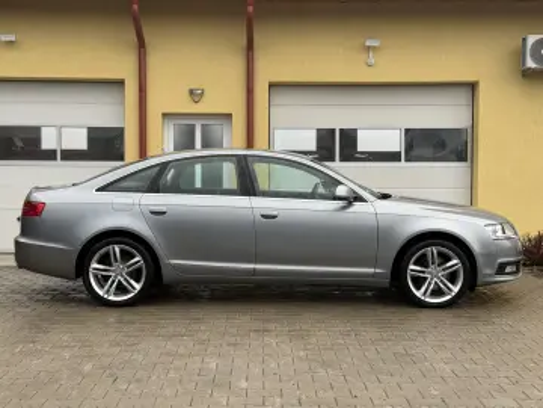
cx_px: 272
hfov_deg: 39.7
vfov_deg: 30.3
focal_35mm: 48
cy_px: 204
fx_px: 753
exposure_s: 1/292
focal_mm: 6.76
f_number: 1.78
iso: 64
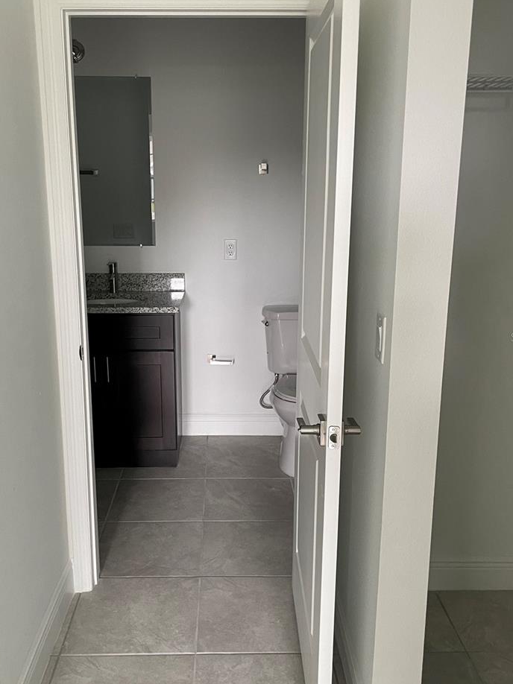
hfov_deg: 41.7
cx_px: 228
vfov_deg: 54.0
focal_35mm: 34
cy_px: 337
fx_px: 672
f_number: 1.6
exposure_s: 1/90
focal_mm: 4.2
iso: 125
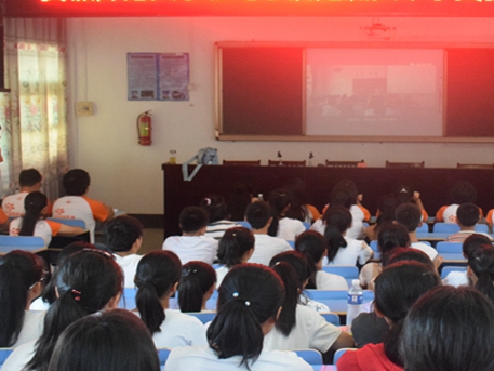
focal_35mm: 57
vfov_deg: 25.7
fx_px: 810
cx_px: 353
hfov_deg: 33.4
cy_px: 149
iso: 4000
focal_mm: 25
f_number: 5.6
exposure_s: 1/125
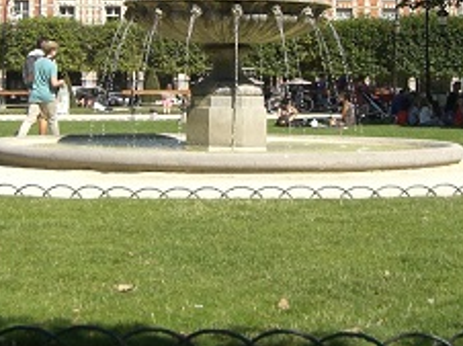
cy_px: 12
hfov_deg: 19.5
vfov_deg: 14.4
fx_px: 1349
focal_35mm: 101
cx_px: 215
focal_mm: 6.2
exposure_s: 1/500
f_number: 4.3
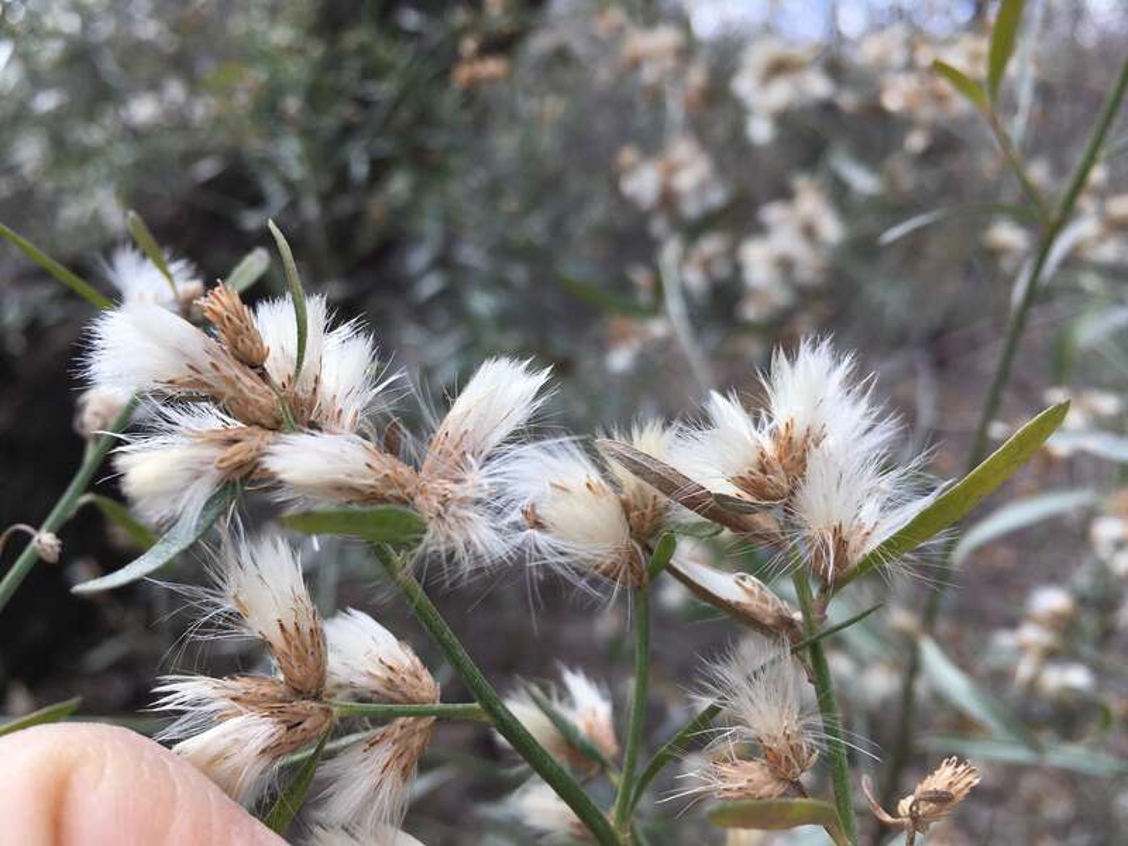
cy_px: 423
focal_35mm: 29
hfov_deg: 61.7
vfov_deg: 48.2
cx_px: 564
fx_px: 945
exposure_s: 1/281
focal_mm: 4.15
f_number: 2.2
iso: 25
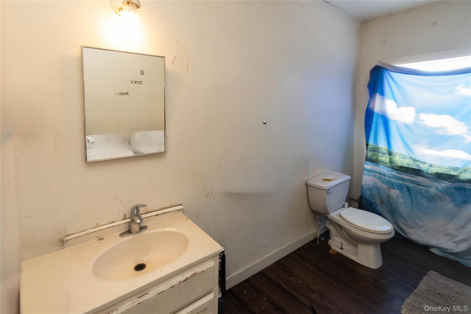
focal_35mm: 15
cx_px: 236
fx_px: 196
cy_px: 157
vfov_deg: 77.3
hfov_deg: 100.4
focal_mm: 10
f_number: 5.6
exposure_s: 1/60
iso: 1600
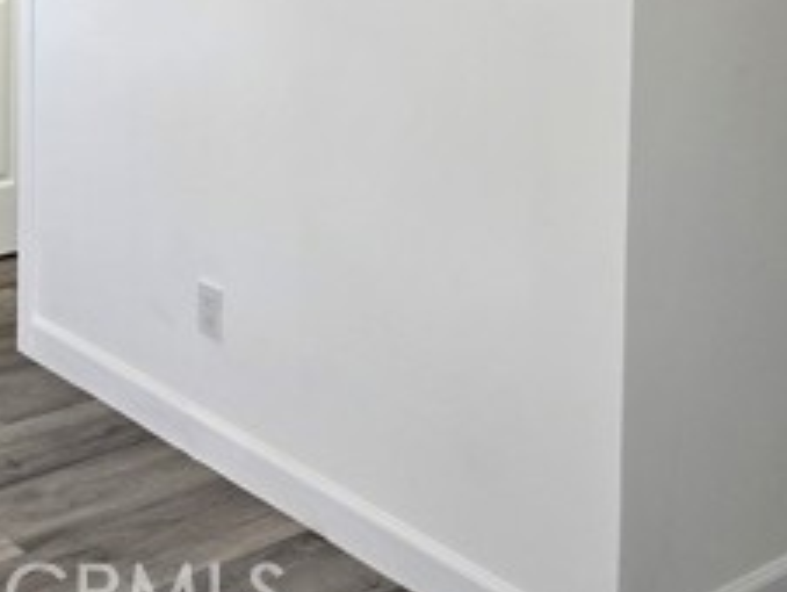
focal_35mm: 65
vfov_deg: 20.5
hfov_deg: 27.4
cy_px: -192
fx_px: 1479
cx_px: -70
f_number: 1.8
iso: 50
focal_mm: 5.4
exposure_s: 1/120
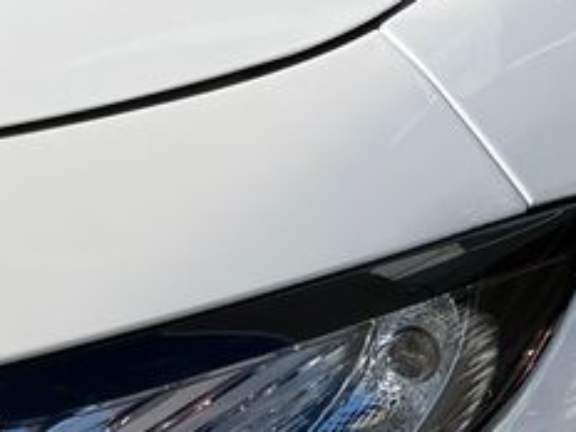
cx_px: -209
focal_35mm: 115
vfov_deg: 11.7
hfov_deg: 16.1
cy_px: 827
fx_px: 1914
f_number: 1.6
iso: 50
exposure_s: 1/5076
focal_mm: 5.1
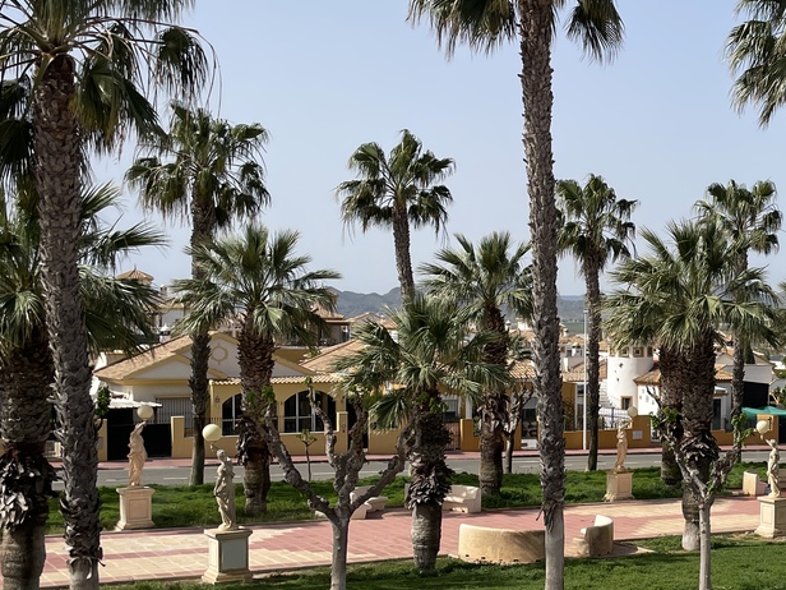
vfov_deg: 27.0
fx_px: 1226
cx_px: 741
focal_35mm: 54
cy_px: 365
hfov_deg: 33.2
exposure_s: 1/4000
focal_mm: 4.2
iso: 32
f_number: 1.6
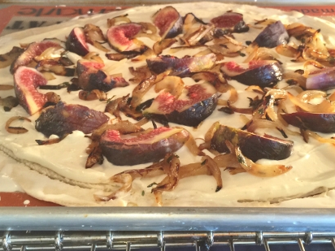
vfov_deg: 32.0
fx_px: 435
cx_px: 180
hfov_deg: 42.0
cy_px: 93
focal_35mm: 45
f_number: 2.2
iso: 64
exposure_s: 1/15
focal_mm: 4.15
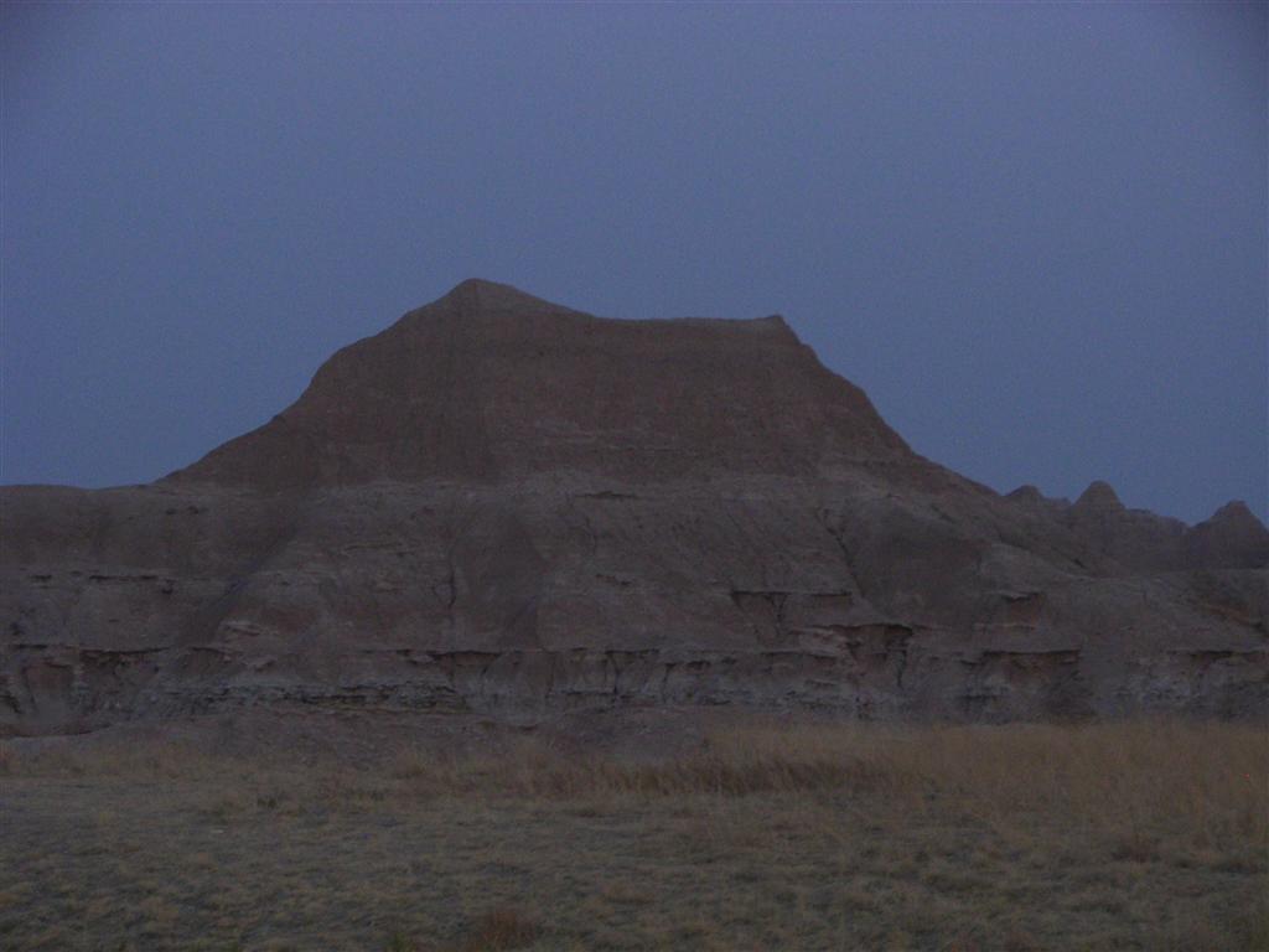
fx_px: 4289
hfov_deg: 16.8
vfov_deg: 12.7
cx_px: 634
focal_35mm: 117
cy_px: 476
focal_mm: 19.5
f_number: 3.2
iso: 200
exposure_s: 1/40
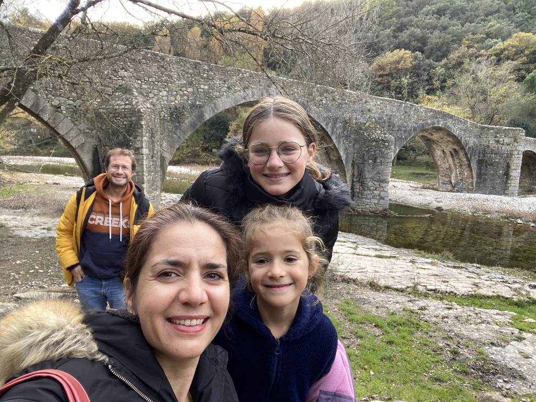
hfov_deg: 73.9
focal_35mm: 23
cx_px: 268
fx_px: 356
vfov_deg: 58.9
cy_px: 201
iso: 50
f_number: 2.2
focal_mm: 2.71
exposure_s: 1/122
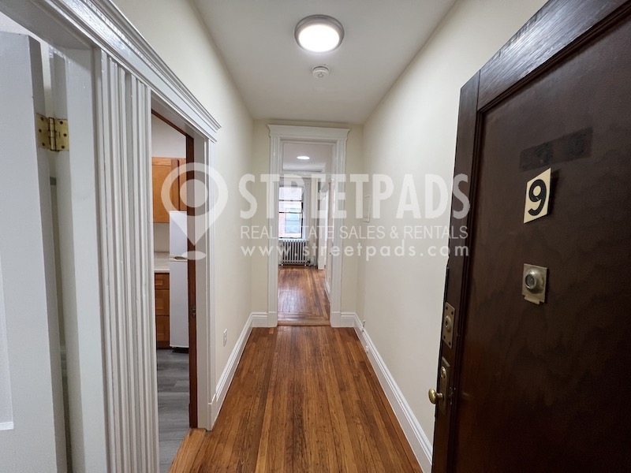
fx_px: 237
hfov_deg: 106.2
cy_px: 236
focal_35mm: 13
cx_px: 316
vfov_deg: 89.9
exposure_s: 1/120
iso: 200
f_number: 1.8
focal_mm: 1.57
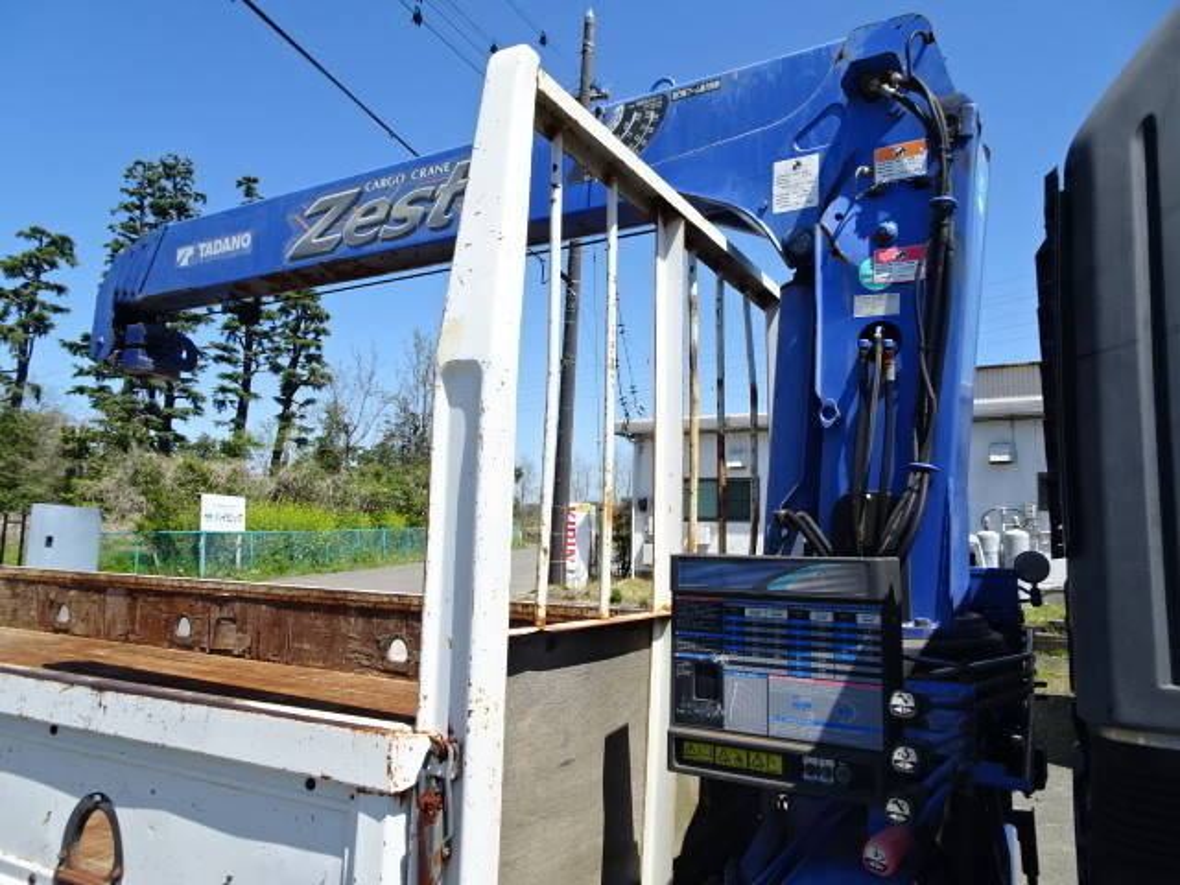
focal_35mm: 24
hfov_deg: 71.6
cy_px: 442
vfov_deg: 56.8
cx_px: 590
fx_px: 818
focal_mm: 4.1
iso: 80
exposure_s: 1/800
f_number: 3.5
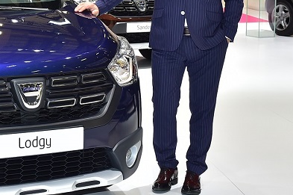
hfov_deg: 20.1
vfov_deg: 13.7
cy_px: 19
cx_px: 12
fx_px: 805
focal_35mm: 99
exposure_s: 1/125
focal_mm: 38
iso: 800
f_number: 7.1
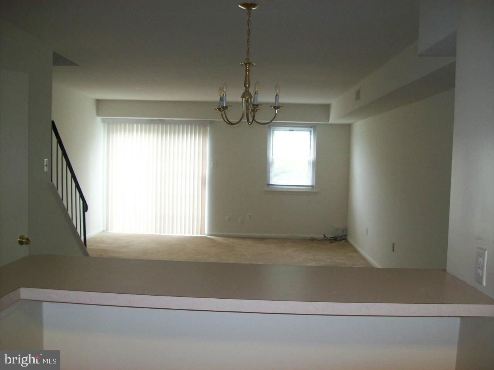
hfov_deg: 51.4
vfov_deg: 39.7
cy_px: 185
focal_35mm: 36
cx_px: 247
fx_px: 514
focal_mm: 6
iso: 200
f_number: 2.7
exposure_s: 1/64
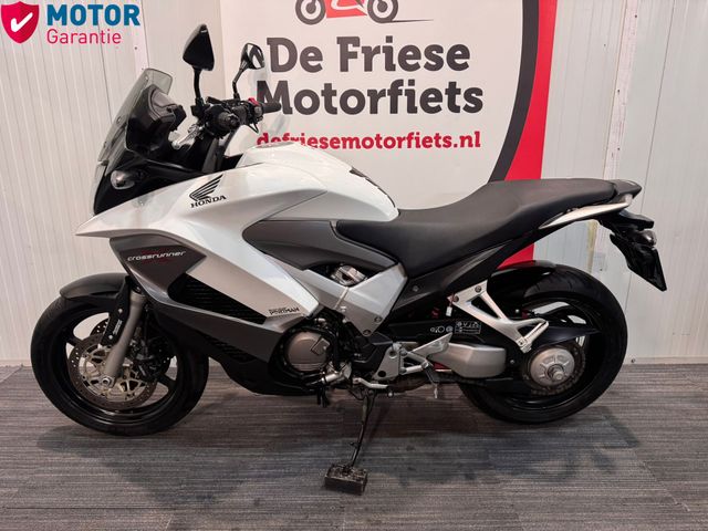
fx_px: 491
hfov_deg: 71.6
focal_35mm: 24
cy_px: 266
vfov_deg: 56.8
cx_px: 354
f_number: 1.78
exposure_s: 1/50
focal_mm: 6.76
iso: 320
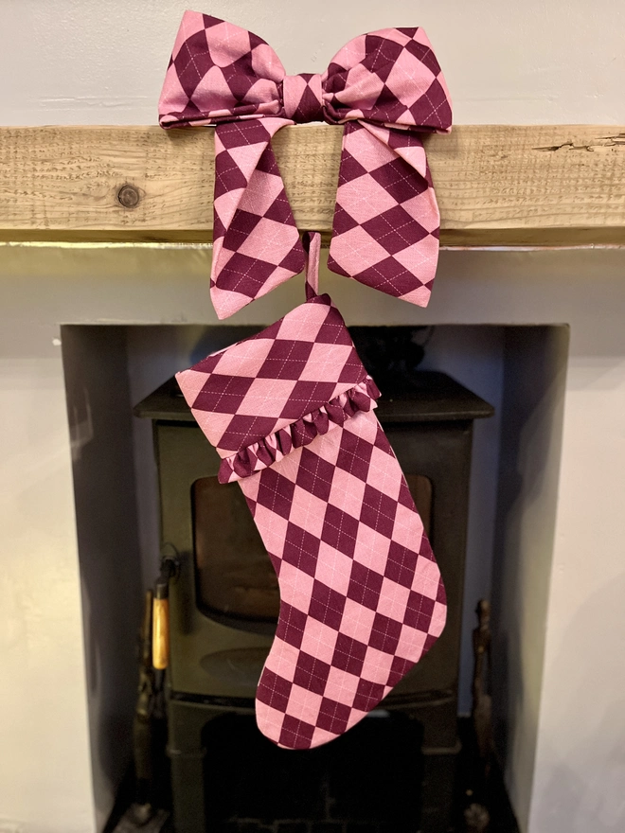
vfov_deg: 67.3
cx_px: 312
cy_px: 416
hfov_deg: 53.1
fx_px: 626
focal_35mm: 26
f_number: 1.6
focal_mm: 5.1
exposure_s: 1/25
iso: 500
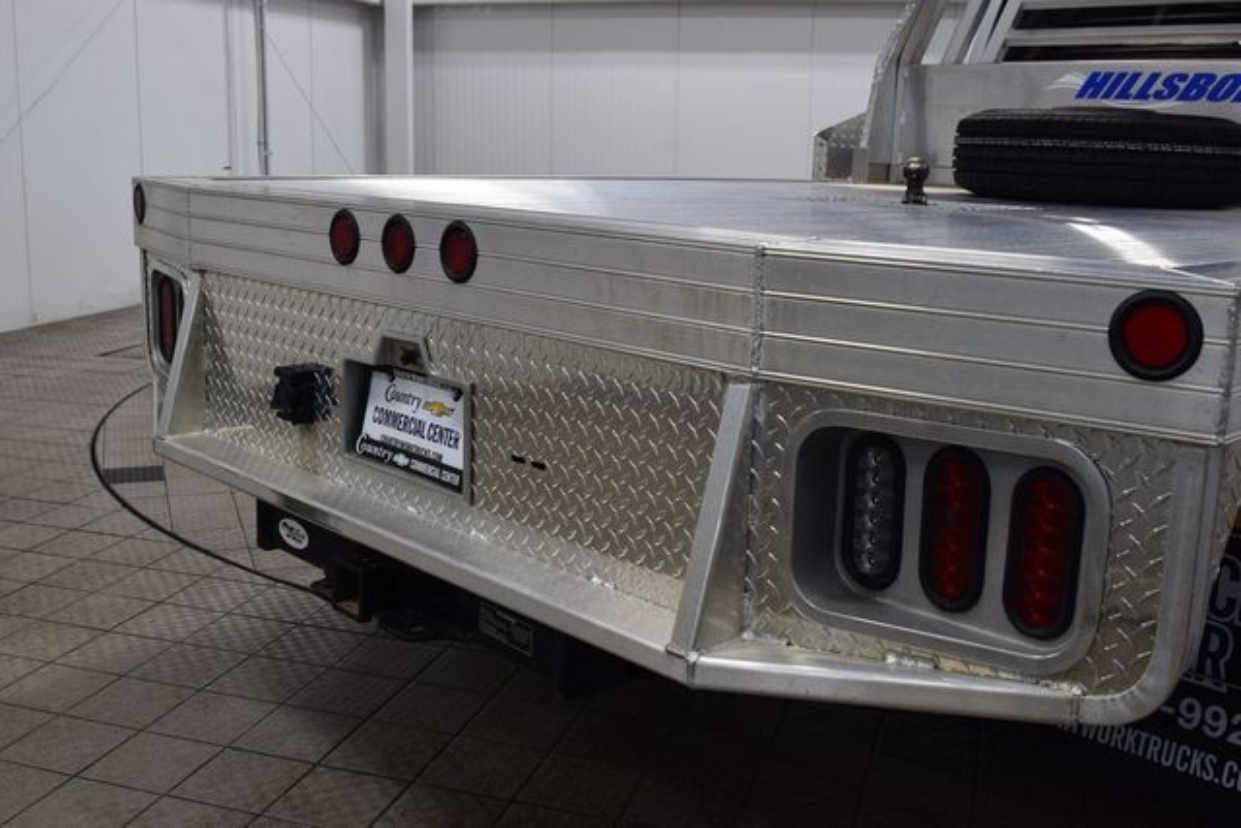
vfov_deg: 36.9
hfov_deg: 53.1
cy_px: 414
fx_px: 1241
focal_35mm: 36
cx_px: 620
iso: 400
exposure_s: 1/25
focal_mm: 24
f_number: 7.1
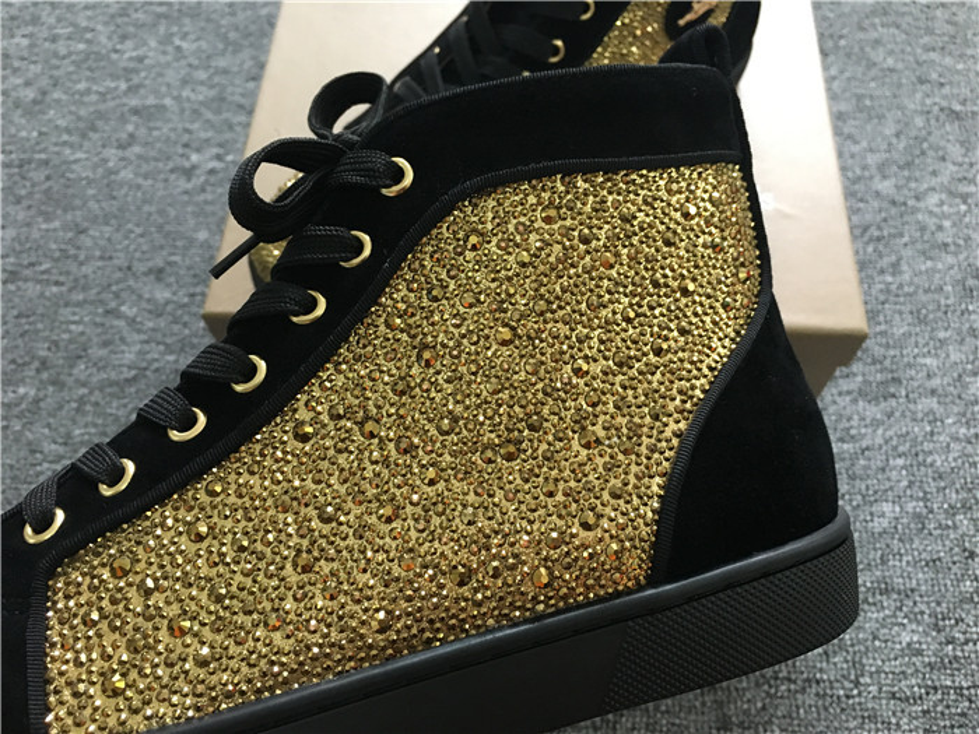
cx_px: 490
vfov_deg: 48.2
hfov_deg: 61.7
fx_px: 820
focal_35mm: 29
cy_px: 367
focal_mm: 4.15
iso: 200
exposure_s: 1/25
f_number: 2.2
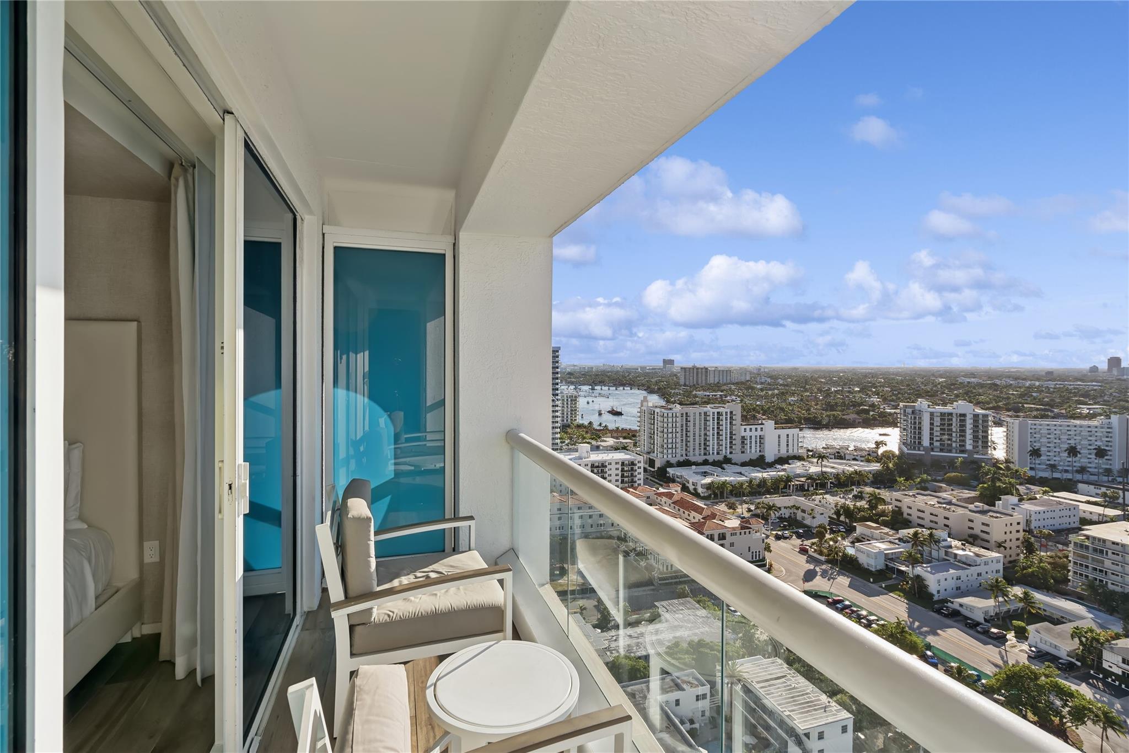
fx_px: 502
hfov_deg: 96.7
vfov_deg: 73.7
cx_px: 564
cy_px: 376
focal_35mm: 16
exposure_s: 1/750
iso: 400
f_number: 9.5
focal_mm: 16
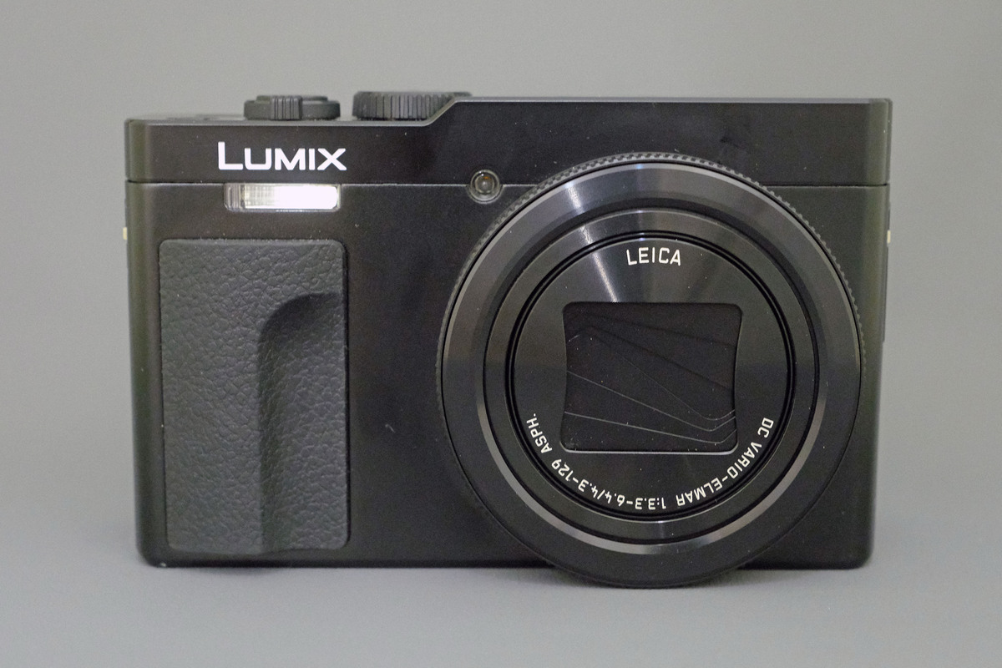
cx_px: 501
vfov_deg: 27.0
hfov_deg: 39.6
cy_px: 334
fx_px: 1392
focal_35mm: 50
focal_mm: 33
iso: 4000
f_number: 5.6
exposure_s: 1/20
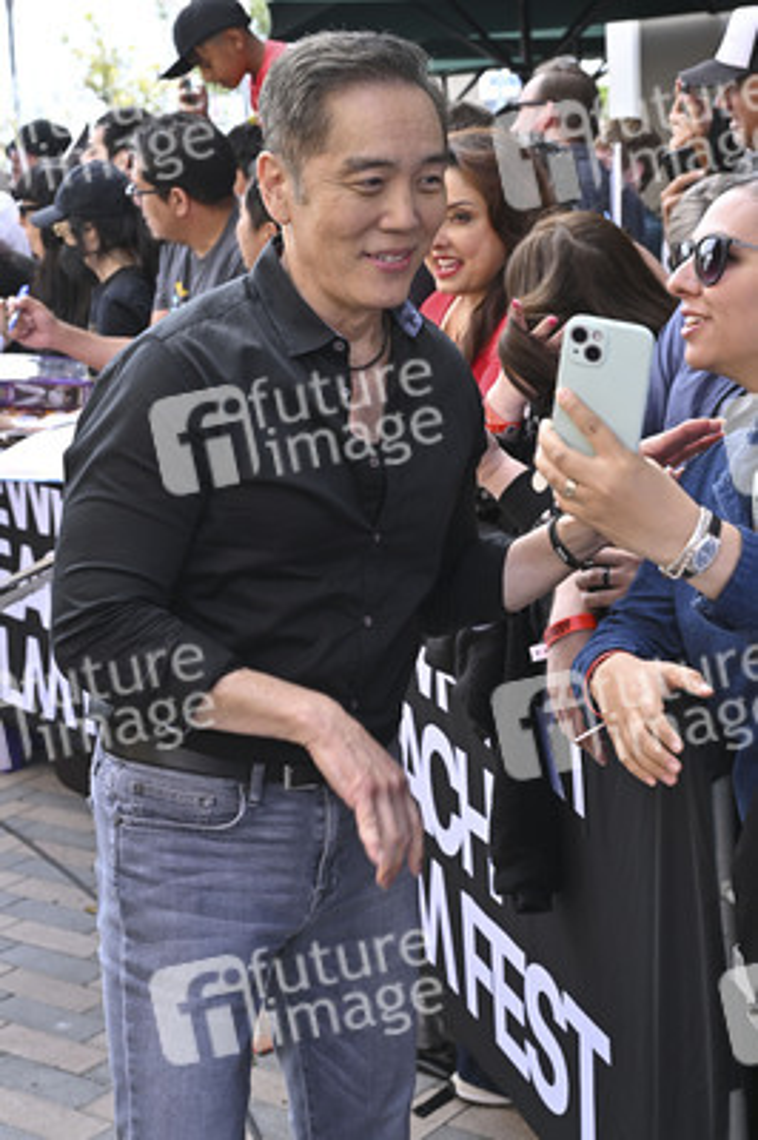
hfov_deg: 23.3
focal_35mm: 58
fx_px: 1835
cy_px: 570
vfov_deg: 34.5
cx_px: 379
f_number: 7.1
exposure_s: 1/320
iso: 800
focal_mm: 58
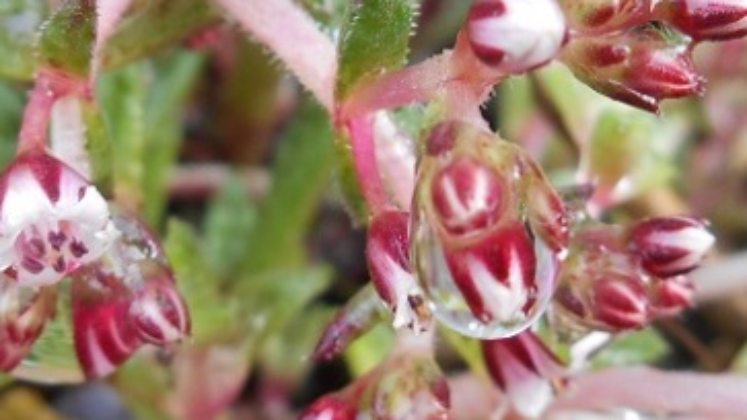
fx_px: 772
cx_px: 333
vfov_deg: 30.2
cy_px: 147
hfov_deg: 51.5
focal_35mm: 39
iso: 80
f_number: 3.4
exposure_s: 1/40
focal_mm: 4.7
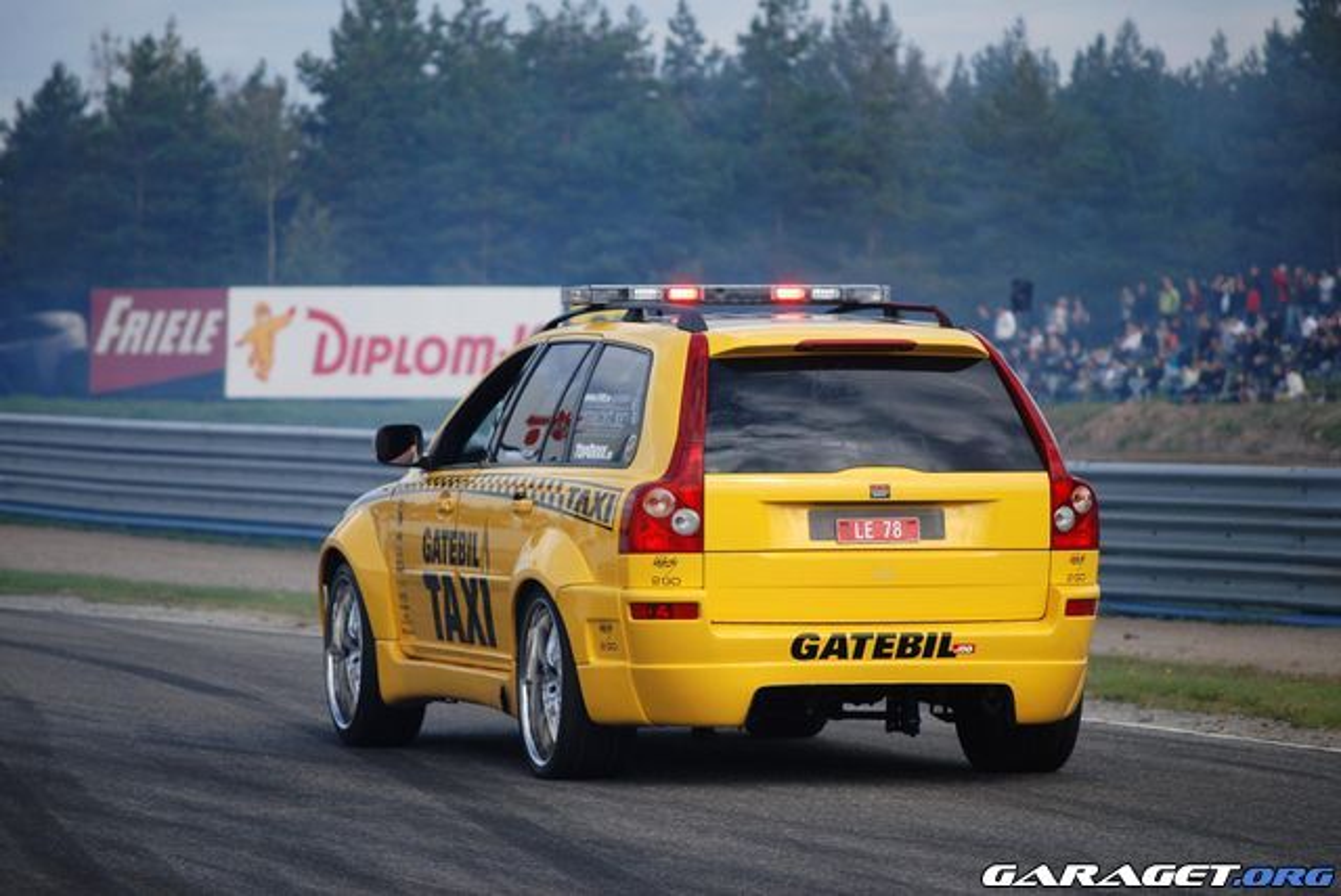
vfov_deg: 6.3
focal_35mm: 218
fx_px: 8109
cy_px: 448
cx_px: 670
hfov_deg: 9.5
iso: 200
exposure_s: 1/800
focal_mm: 145
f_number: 5.3
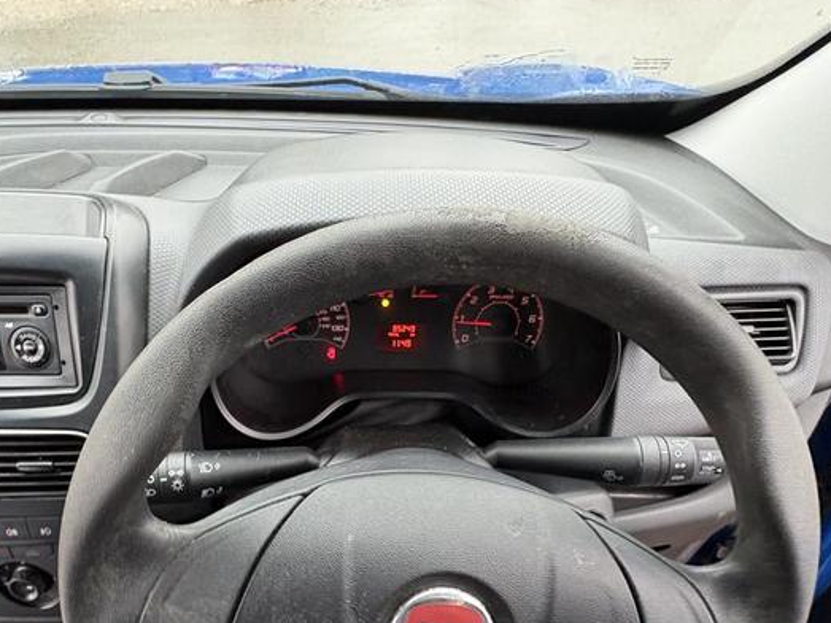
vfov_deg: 52.6
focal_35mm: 24
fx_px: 576
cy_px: 510
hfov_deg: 71.1
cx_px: 345
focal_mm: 2.22
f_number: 2.2
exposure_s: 1/60
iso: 400
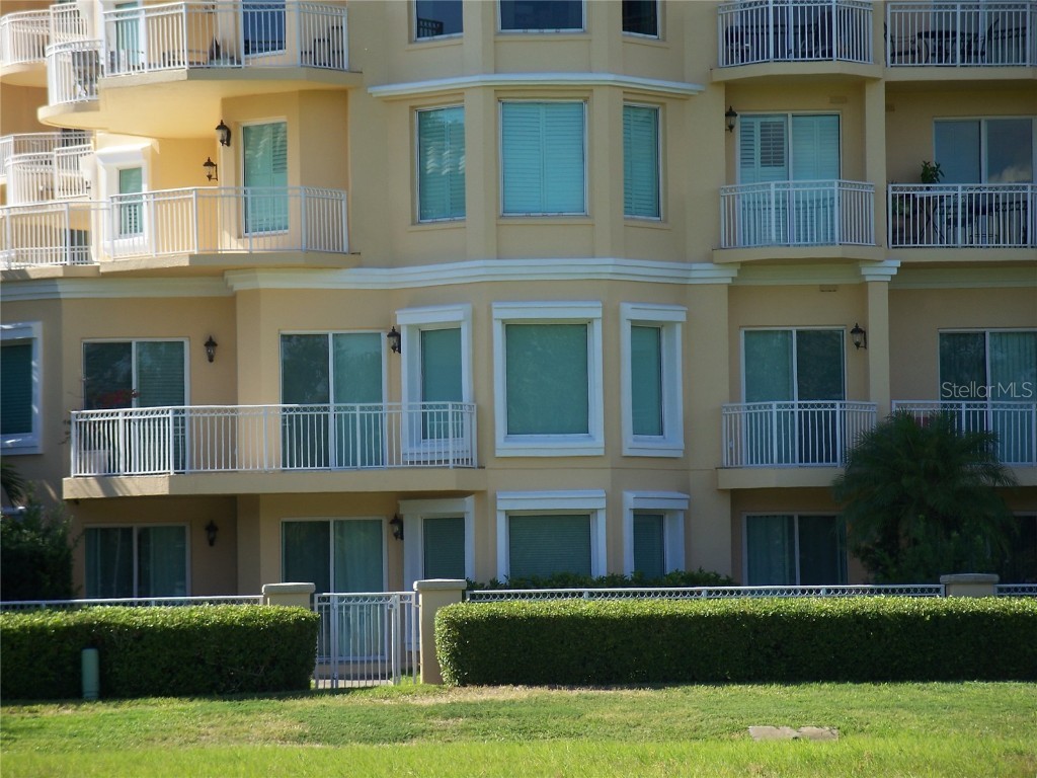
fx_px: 4673
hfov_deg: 12.7
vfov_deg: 9.5
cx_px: 518
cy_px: 389
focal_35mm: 156
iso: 64
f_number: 4
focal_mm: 32.9
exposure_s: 1/320
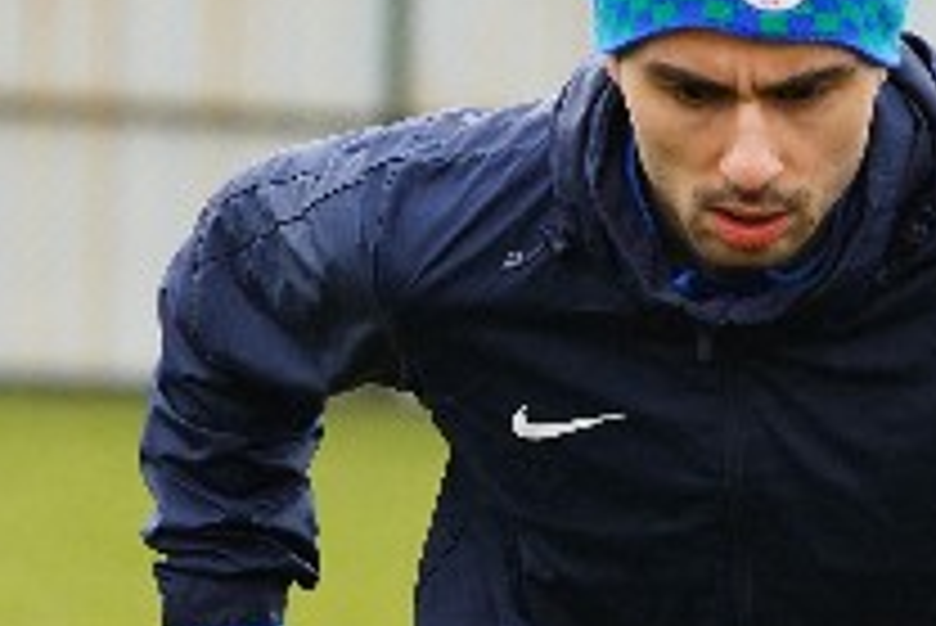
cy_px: 466
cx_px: 927
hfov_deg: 3.5
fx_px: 15220
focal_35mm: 585
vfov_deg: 2.4
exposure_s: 1/640
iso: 2500
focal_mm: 182
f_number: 5.6
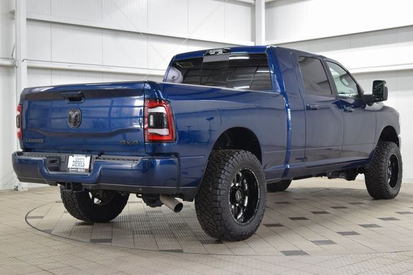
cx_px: 206
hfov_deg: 37.8
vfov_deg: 25.8
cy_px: 138
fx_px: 602
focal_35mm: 52
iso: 640
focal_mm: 35
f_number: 6.3
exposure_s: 1/15
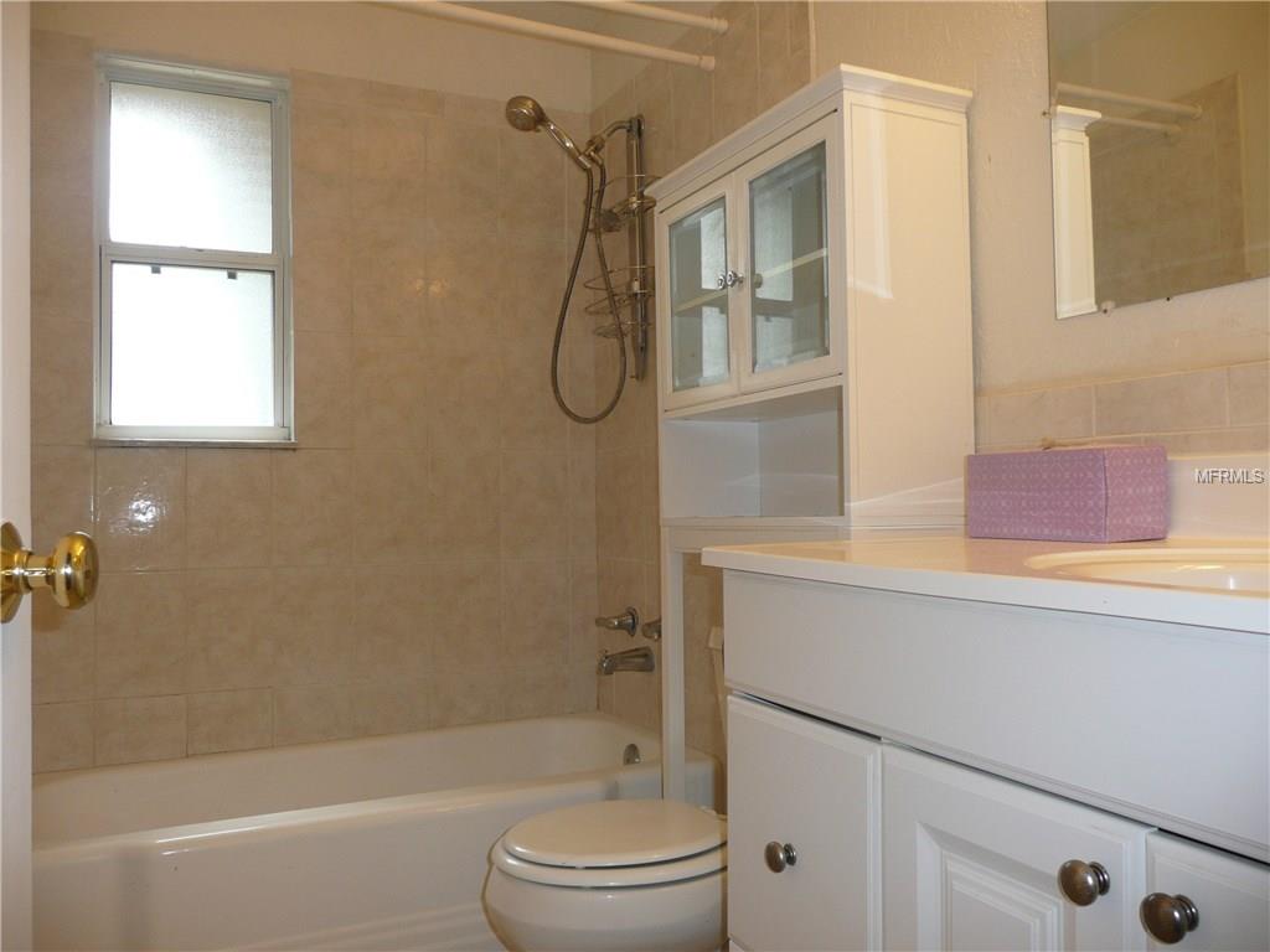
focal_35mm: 28
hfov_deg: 63.4
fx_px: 1027
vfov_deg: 49.7
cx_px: 635
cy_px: 476
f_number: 3.3
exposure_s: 1/30
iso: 100
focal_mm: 4.6
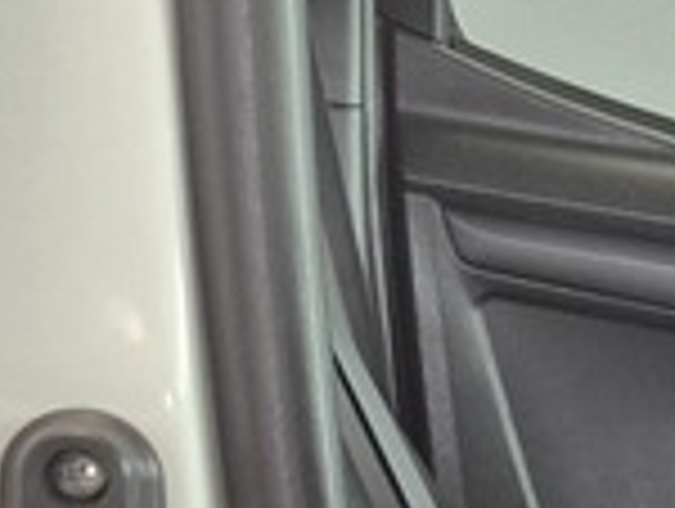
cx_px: 1858
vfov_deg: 9.2
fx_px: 3066
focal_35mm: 157
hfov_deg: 10.1
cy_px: 760
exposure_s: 1/100
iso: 320
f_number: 1.8
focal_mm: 5.4
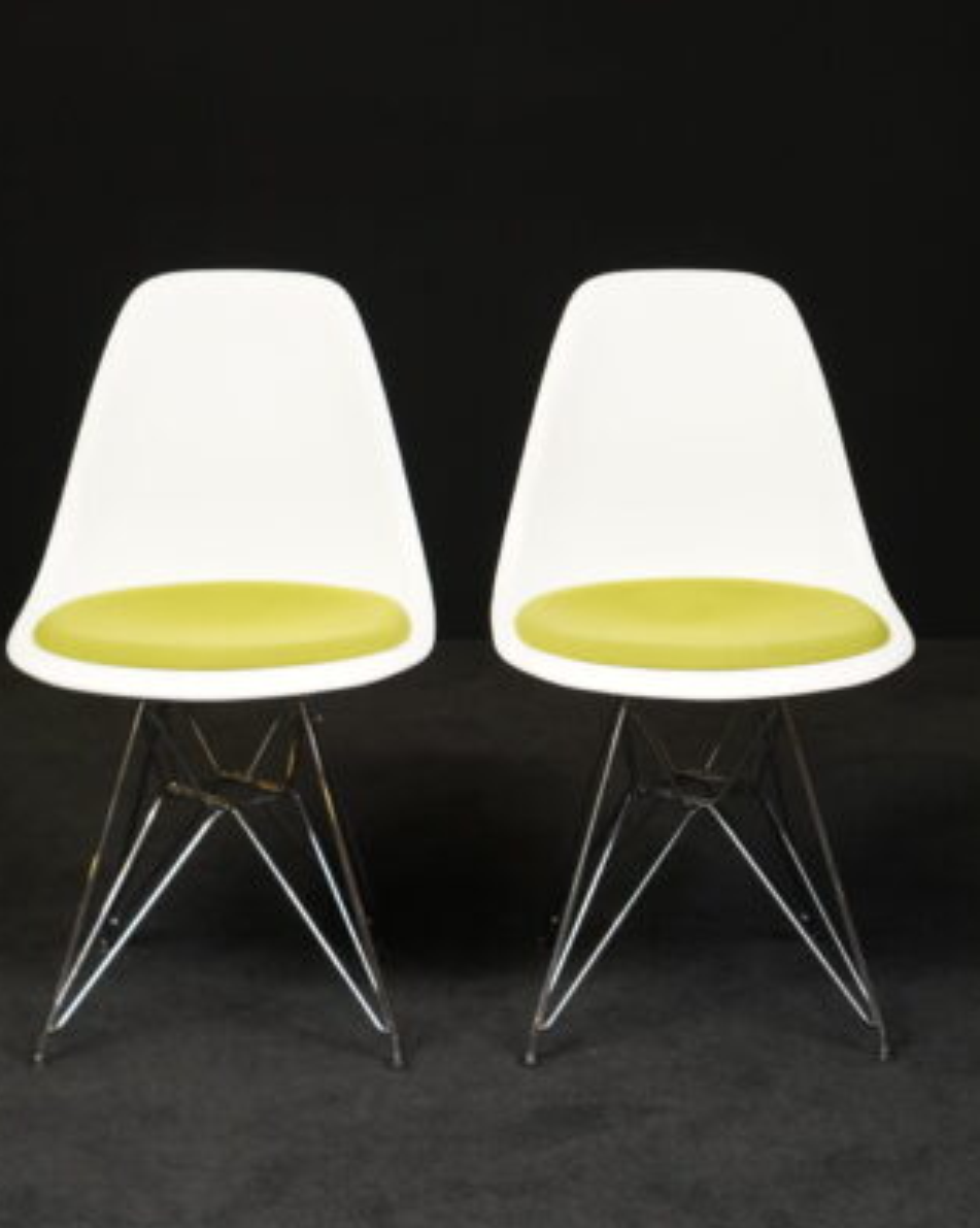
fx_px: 3194
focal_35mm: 88
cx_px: 461
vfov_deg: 21.8
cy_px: 616
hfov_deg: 17.4
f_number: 7.1
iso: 2500
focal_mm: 62
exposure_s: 1/100
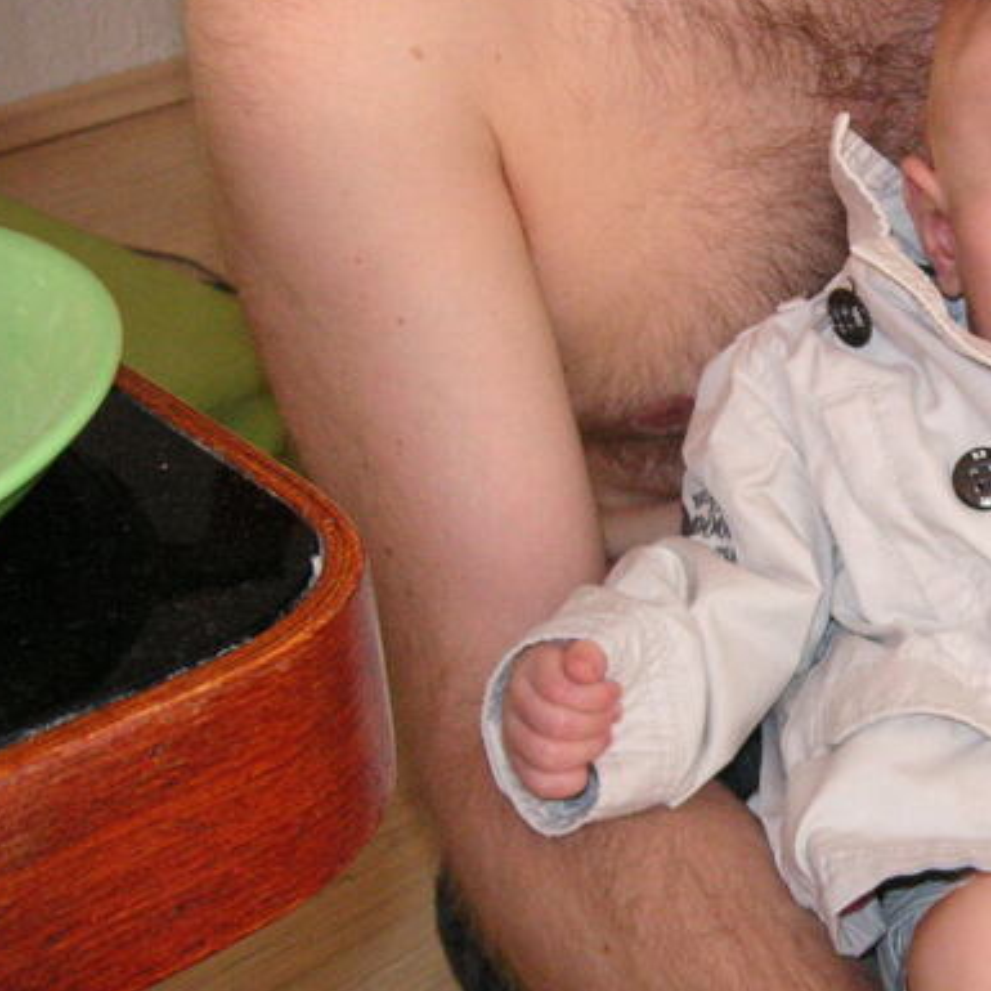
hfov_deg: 24.2
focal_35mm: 68
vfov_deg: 25.4
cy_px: 507
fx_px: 2202
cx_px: 996
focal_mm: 6.1
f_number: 2.8
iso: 160
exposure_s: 1/45
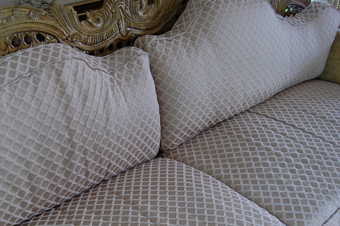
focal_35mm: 49
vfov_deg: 27.3
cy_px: 151
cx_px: 101
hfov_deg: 39.6
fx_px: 463
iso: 800
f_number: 3.8
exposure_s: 1/25
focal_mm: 22
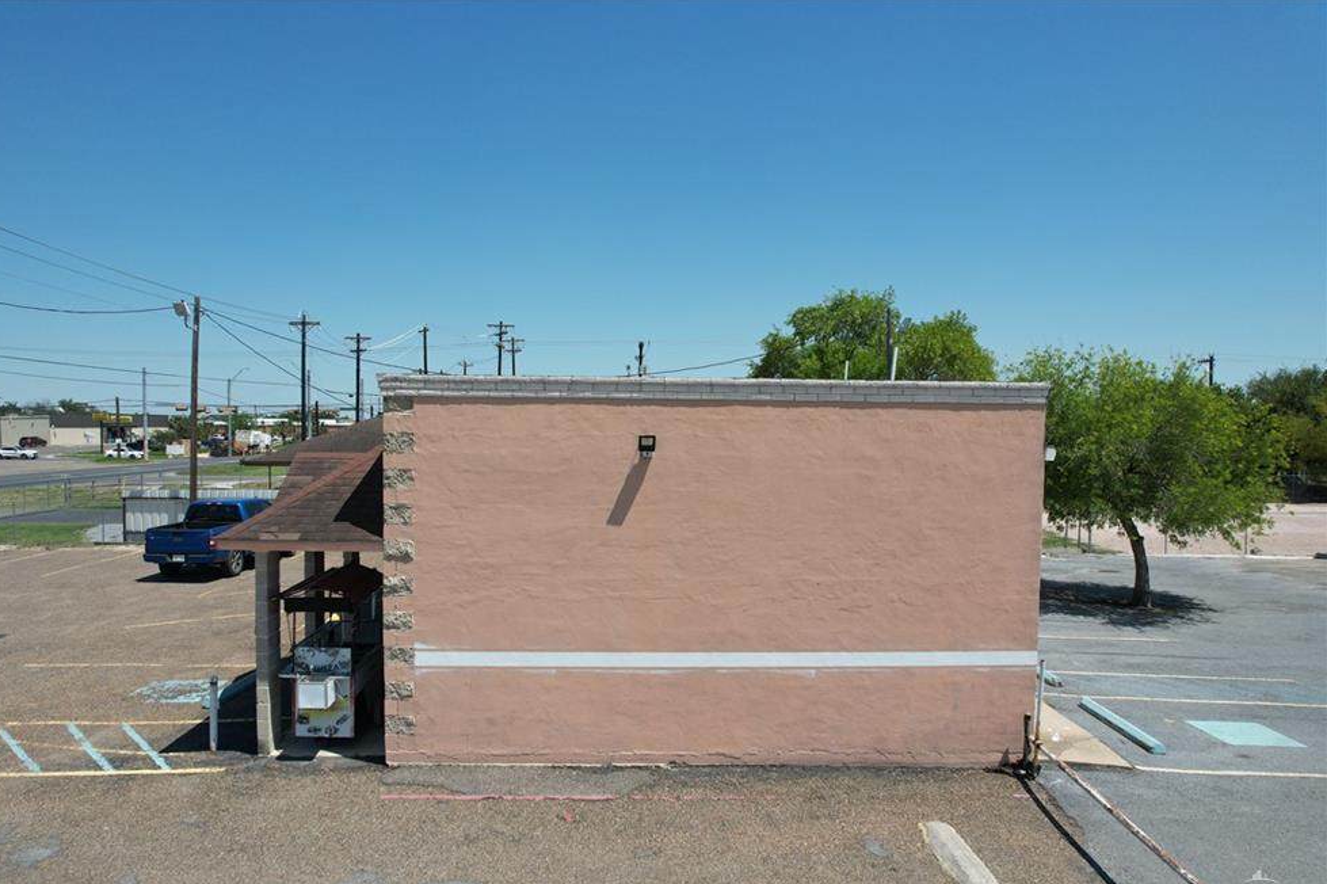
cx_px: 634
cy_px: 460
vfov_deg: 55.1
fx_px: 847
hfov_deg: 76.1
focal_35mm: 23
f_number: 2.8
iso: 100
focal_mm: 8.38
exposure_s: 1/2500
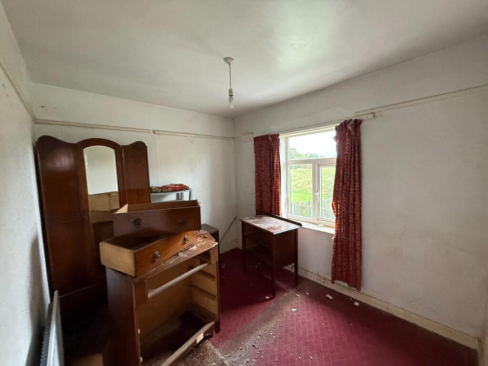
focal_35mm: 14
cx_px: 244
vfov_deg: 85.7
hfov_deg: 102.1
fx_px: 197
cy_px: 183
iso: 500
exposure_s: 1/60
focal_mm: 2.22
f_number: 2.2
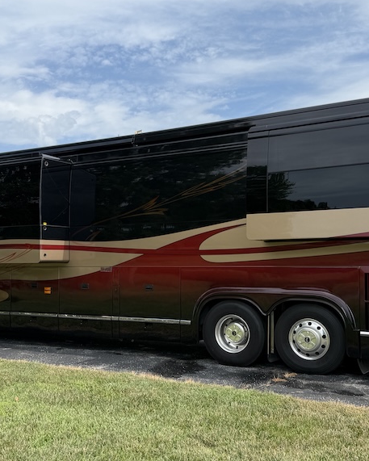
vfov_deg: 44.7
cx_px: 177
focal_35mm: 41
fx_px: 560
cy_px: 253
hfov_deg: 36.5
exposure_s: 1/3759
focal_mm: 6.76
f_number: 1.78
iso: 80
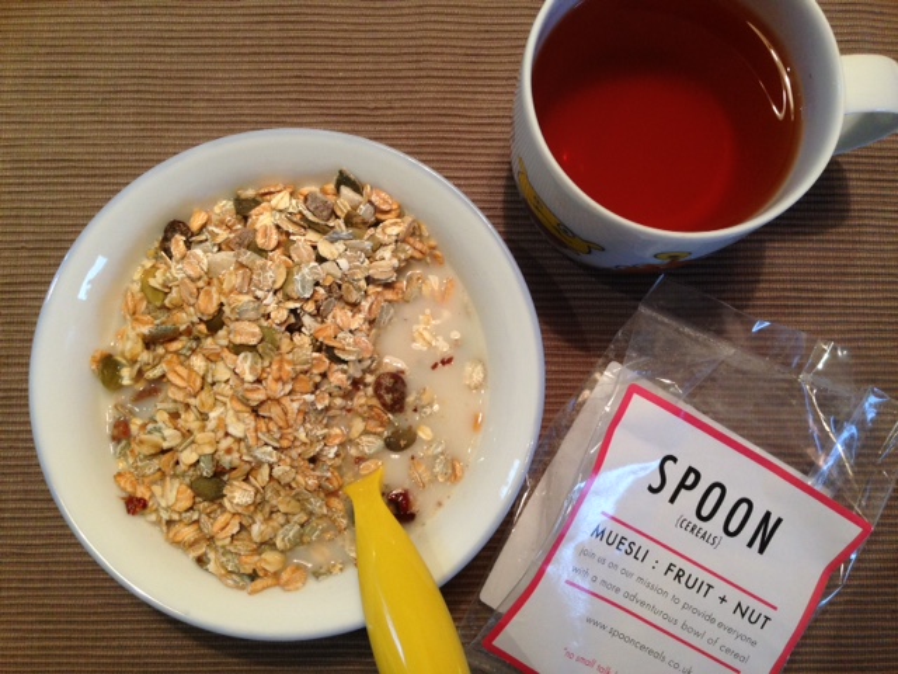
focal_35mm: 33
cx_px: 449
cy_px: 337
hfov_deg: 55.4
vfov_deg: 42.9
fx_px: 856
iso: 125
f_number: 2.4
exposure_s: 1/20
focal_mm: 4.12
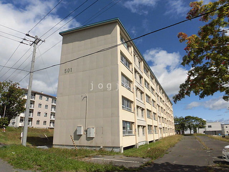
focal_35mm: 24
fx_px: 159
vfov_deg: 56.8
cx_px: 114
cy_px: 86
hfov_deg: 71.6
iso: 100
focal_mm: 4.3
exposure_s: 1/400
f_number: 7.8
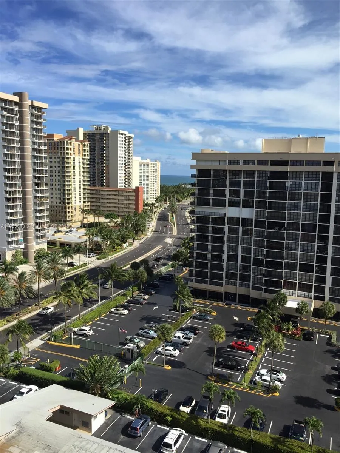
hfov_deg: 48.2
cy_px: 226
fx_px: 380
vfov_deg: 61.7
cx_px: 170
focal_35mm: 29
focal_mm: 4.15
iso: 32
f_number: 2.2
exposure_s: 1/1883
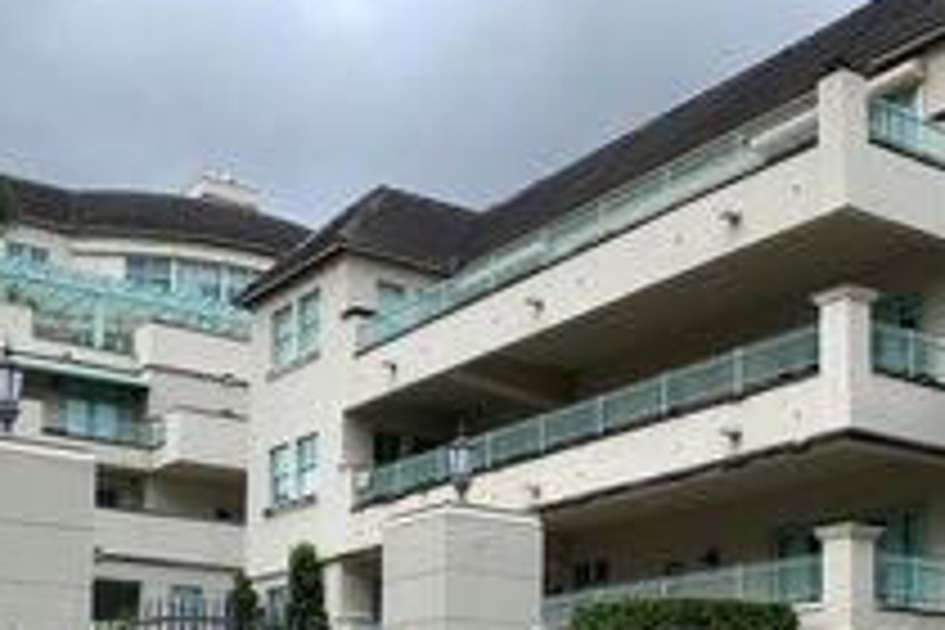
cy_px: 652
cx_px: 443
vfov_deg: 23.4
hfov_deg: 36.2
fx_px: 1444
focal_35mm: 55
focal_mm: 4.25
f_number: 1.8
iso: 25
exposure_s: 1/1190
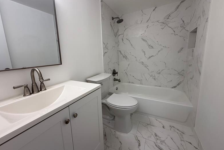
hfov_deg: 100.4
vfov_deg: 77.2
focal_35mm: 15
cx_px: 114
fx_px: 93
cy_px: 70
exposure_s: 1/120
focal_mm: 2.22
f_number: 2.2
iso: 100
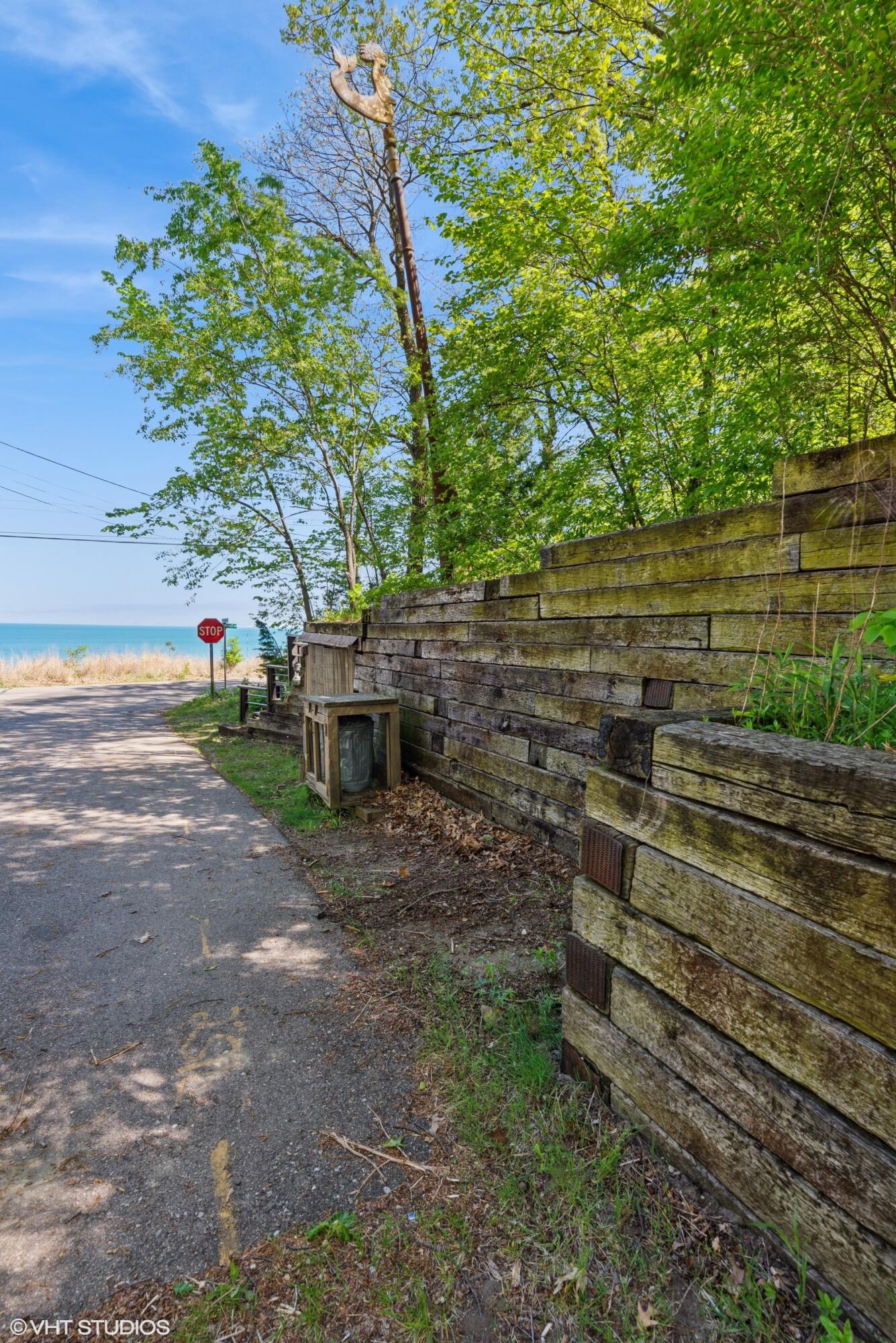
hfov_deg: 70.5
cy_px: 672
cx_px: 448
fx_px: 634
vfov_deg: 93.3
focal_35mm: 17
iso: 200
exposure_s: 1/20
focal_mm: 17
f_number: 11
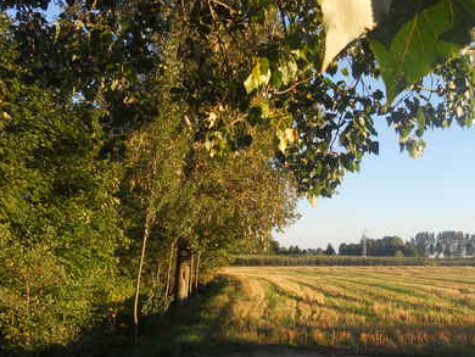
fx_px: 577
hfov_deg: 44.3
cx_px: 306
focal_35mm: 42
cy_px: 183
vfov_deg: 34.4
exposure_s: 1/320
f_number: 3.2
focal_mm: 4.9
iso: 80
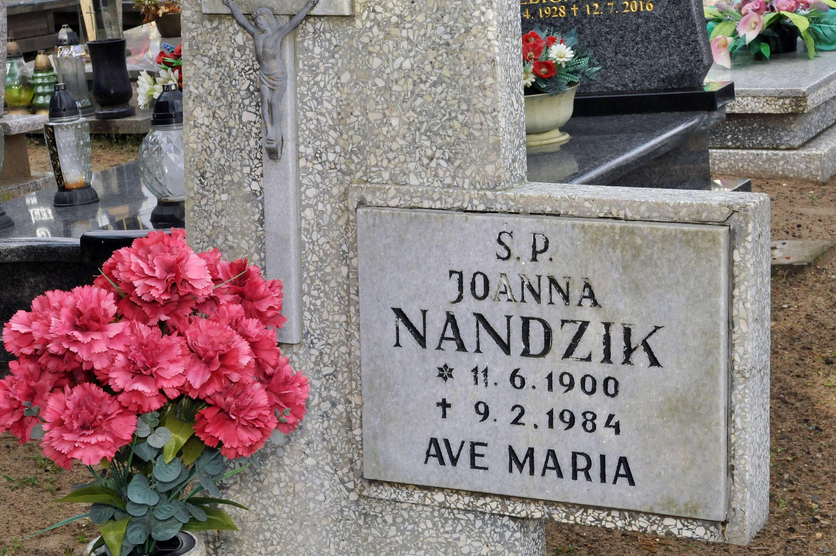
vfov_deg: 20.6
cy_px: 276
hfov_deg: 30.5
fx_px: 1531
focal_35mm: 66
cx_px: 398
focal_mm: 38
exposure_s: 1/250
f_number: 13
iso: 1000
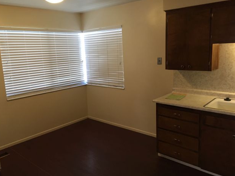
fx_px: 204
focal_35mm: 30
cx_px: 116
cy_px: 88
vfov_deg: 46.8
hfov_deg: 60.0
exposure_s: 1/30
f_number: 2.2
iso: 50
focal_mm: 4.15
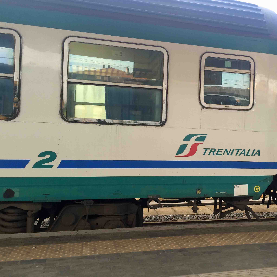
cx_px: 182
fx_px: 317
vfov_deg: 47.2
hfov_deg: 46.6
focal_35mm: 35
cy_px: 137
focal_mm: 4.15
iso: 40
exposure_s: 1/33
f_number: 2.2
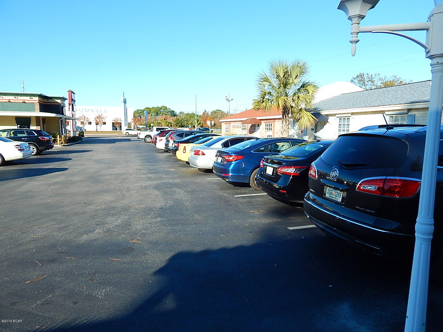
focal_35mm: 22
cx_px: 222
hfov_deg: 76.4
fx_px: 282
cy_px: 166
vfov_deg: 61.1
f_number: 3
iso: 125
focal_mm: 4
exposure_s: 1/800
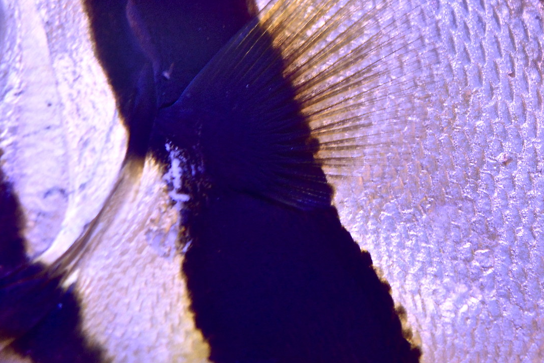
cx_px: 99
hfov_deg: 12.8
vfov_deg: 8.5
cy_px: -25
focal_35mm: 160
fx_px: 2418
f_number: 5.3
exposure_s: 1/60
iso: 800
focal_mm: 48
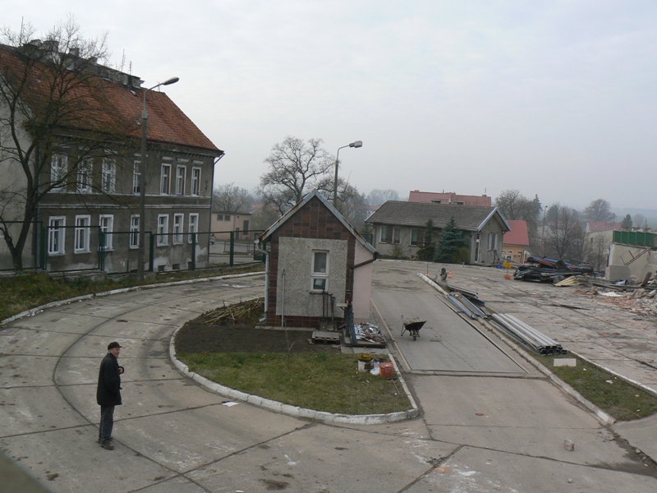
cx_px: 328
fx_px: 683
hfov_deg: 51.4
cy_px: 246
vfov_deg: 39.7
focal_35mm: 36
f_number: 5.6
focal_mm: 6
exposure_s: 1/250
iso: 80
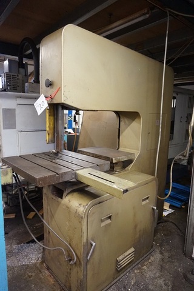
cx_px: 97
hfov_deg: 53.1
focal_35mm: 24
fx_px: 194
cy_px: 146
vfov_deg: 73.7
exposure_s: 1/60
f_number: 3.5
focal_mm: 16
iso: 3200
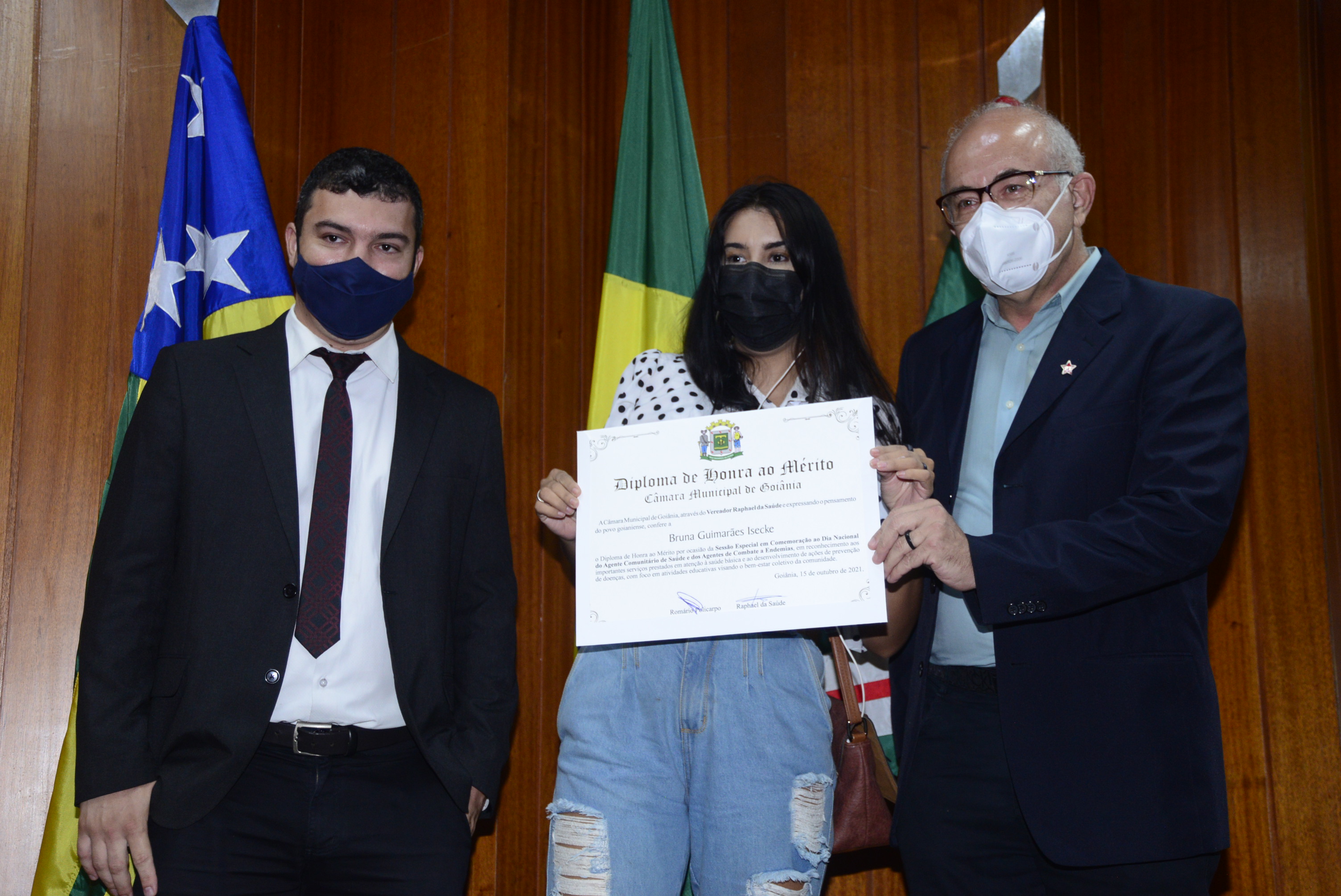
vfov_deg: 26.0
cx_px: 670
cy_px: 448
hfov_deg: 38.2
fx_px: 1938
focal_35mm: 52
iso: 2000
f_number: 5.6
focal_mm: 52
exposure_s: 1/125
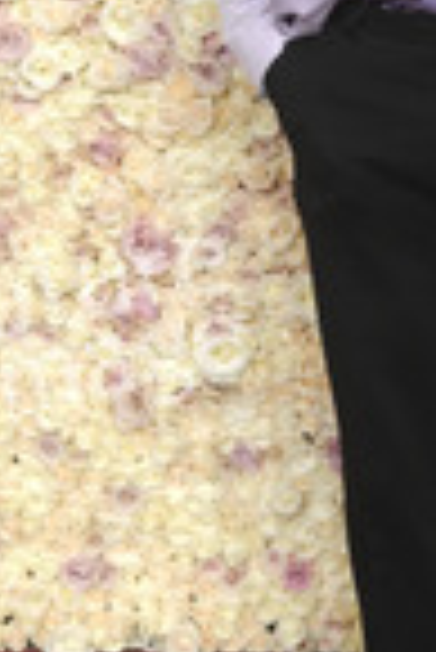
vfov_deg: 14.2
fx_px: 2591
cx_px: 506
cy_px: 121
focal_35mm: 143
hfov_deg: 9.5
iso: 1000
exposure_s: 1/250
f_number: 13
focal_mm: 52
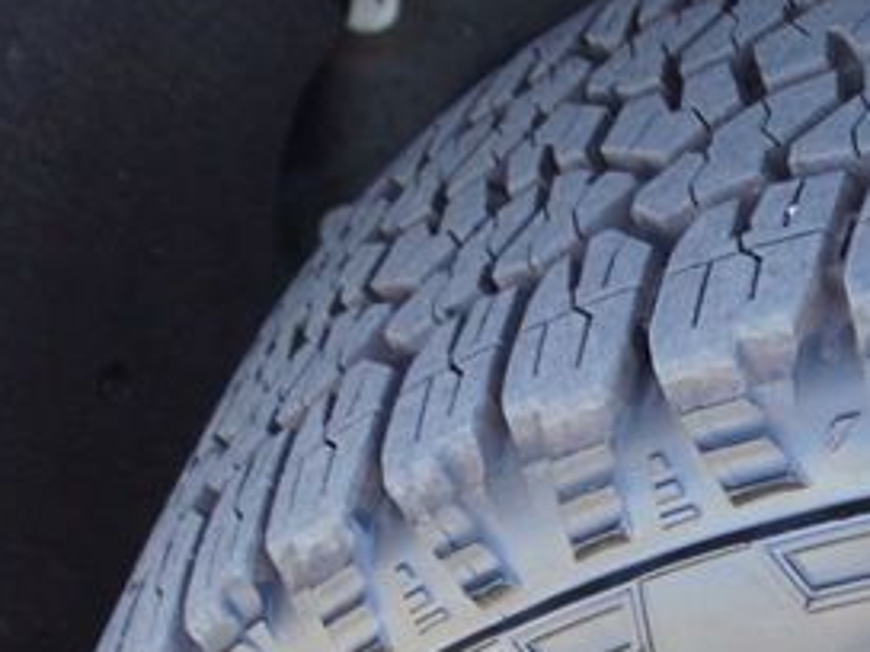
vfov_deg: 16.4
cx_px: 1244
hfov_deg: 19.9
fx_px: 2187
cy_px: 757
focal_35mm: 87
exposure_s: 1/60
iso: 320
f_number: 4
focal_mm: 16
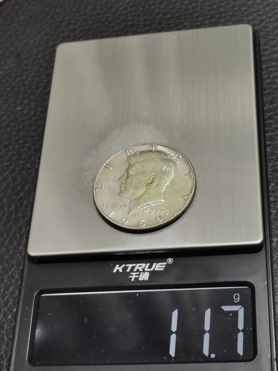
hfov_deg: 21.9
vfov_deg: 29.0
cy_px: 186
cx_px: 139
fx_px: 717
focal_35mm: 67
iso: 100
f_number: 1.8
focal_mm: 5.58
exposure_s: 1/100
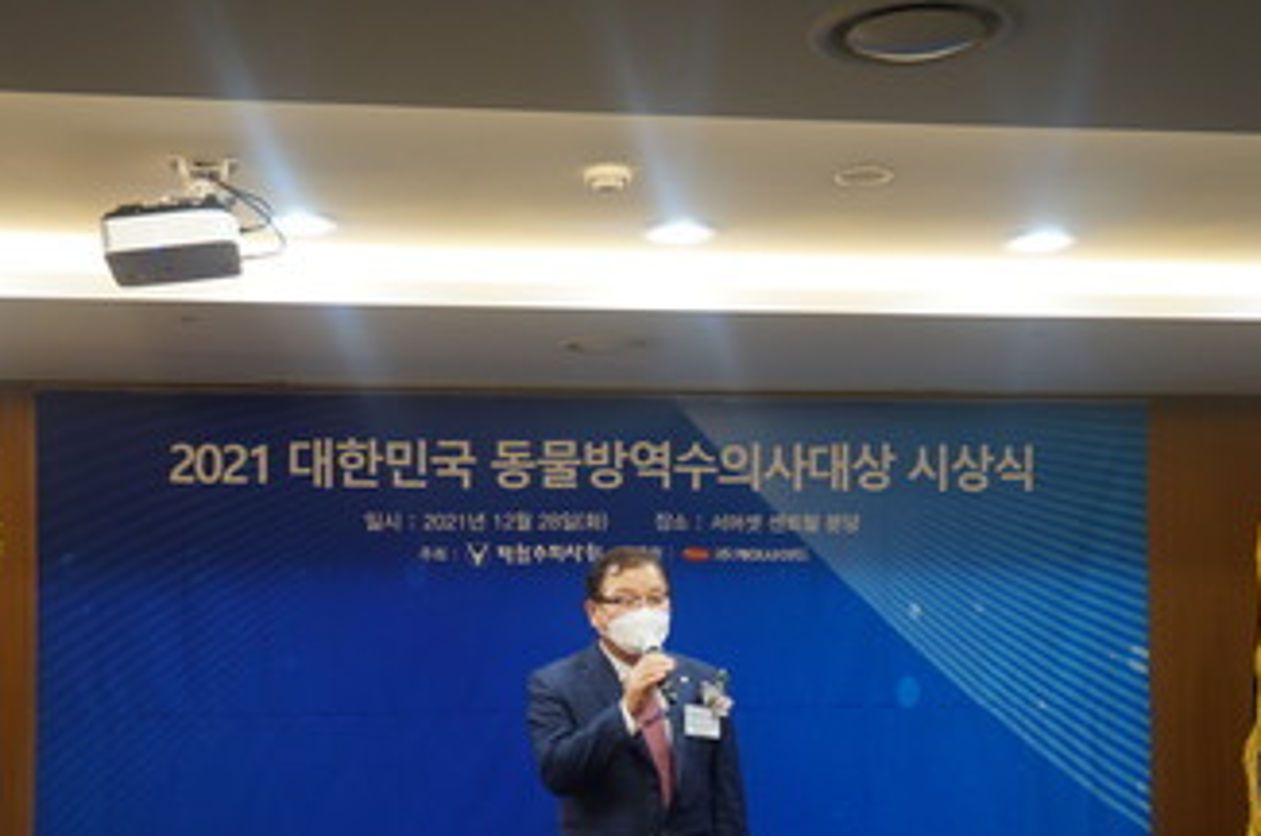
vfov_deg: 27.9
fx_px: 1667
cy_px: 575
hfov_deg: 41.4
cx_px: 557
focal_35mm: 48
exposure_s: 1/60
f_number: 4
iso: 800
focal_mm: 23
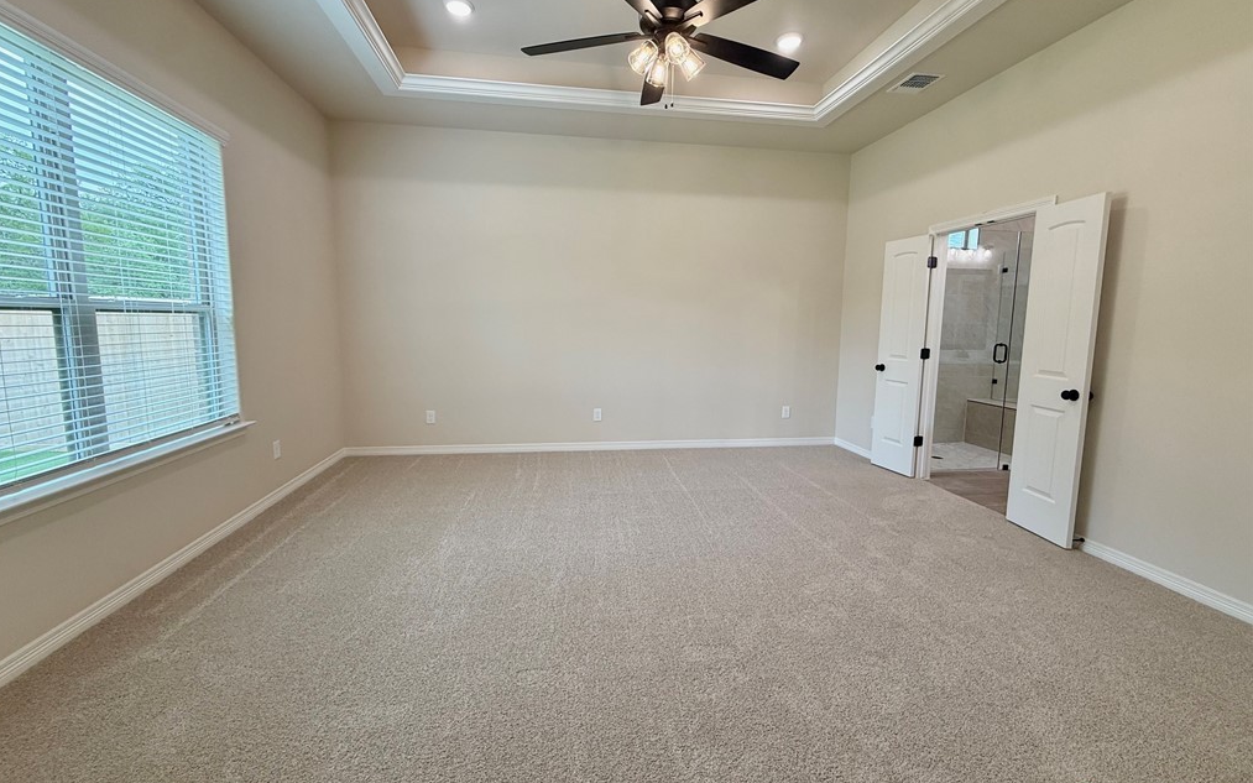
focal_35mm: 15
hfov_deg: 101.5
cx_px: 621
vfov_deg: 74.8
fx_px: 512
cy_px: 379
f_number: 2.2
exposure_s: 1/60
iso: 80
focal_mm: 2.22
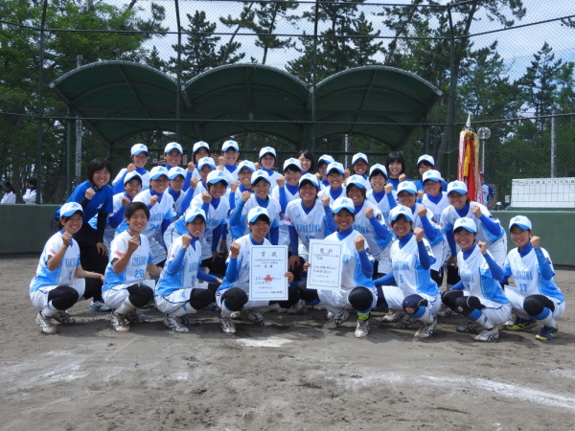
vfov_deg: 36.0
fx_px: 664
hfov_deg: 46.8
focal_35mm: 40
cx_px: 288
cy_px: 216
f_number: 3.8
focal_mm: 7.2
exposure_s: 1/1000
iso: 100
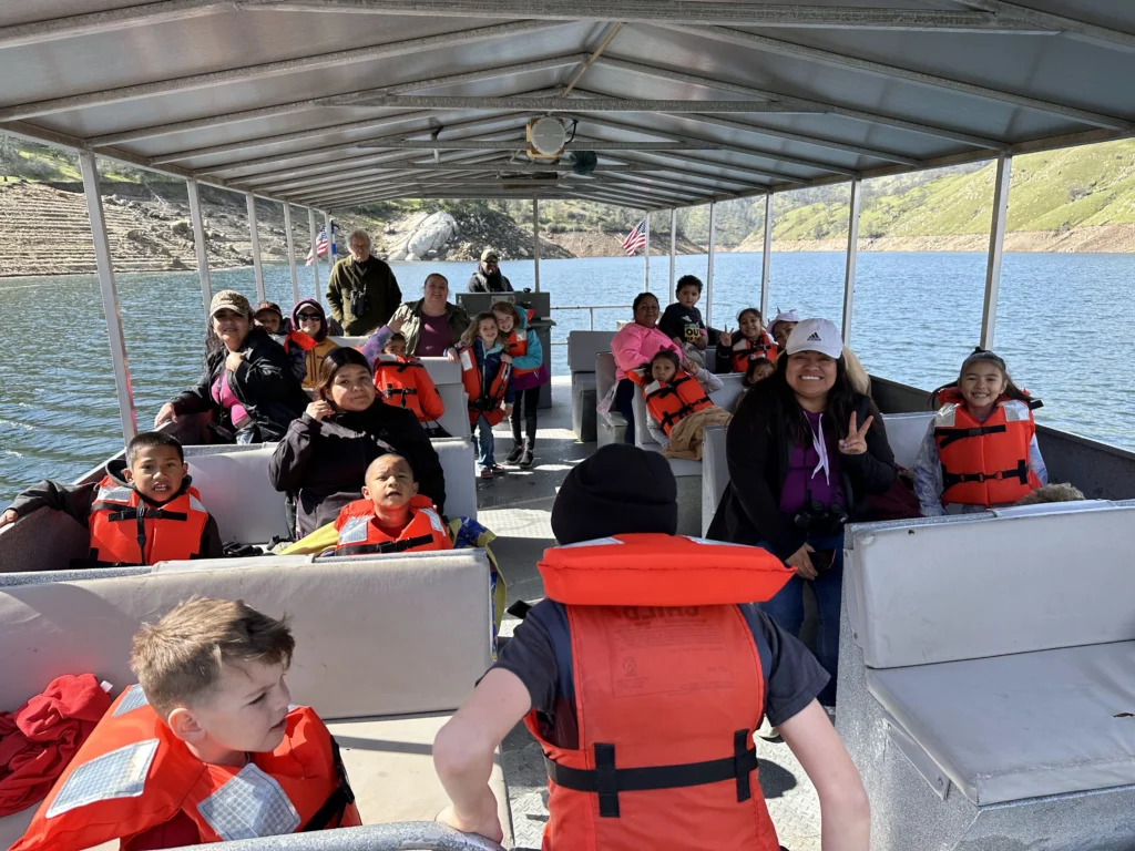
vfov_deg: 56.8
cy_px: 426
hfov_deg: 71.6
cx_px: 568
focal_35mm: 24
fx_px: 787
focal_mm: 6.86
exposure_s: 1/1171
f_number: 1.78
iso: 80
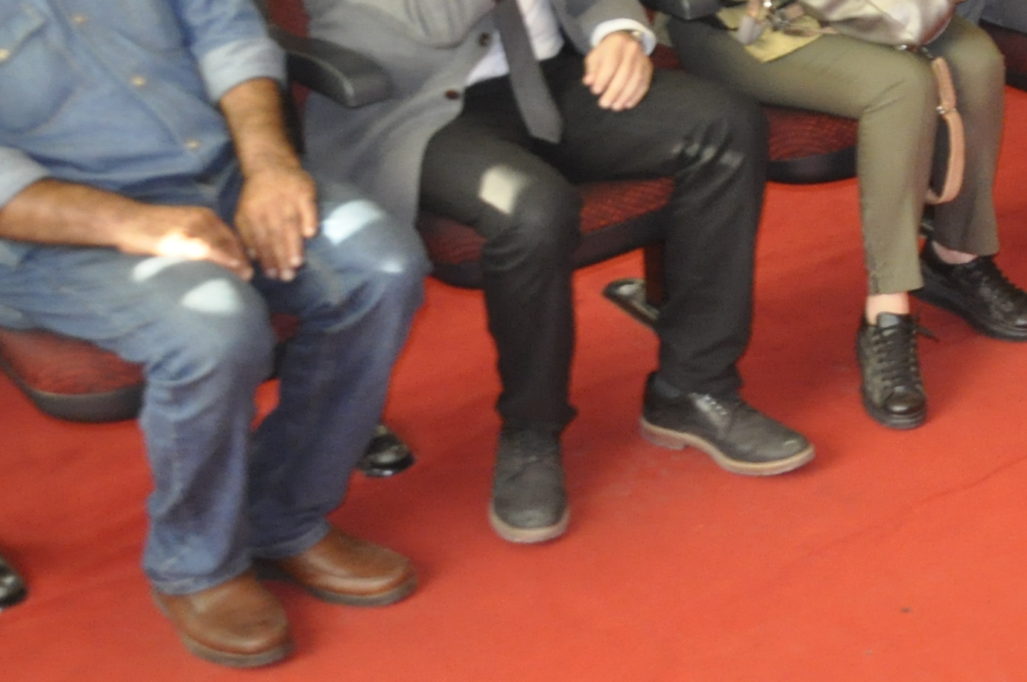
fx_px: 2393
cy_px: -320
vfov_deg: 15.1
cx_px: 1397
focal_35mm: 84
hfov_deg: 21.5
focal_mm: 18
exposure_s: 1/80
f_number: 4.5
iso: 1250
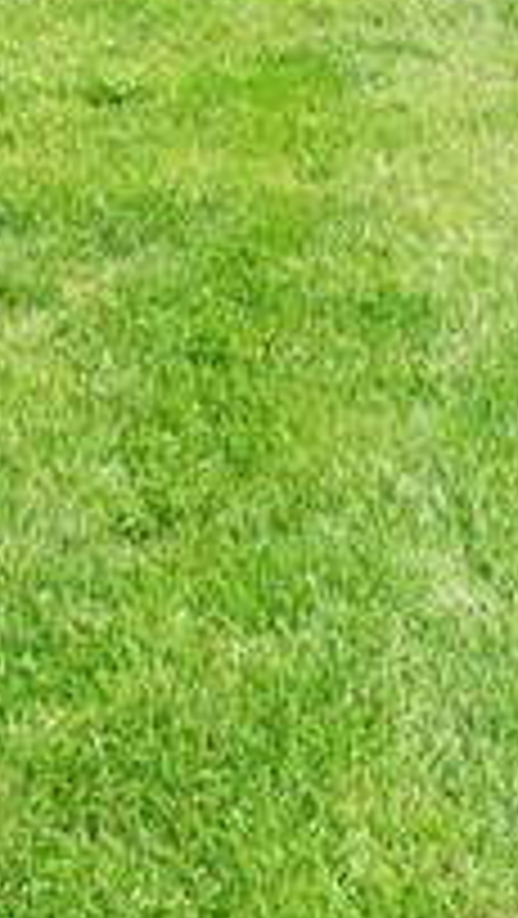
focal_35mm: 63
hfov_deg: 18.8
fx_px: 1536
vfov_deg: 23.6
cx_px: 468
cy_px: -583
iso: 100
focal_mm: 12
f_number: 7.1
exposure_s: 1/80
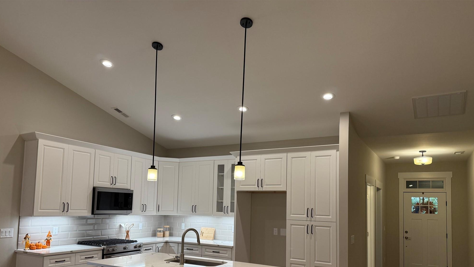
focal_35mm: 27
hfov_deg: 69.9
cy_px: 183
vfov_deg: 42.2
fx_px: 339
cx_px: 234
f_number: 1.78
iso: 200
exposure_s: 1/182
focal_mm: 6.76
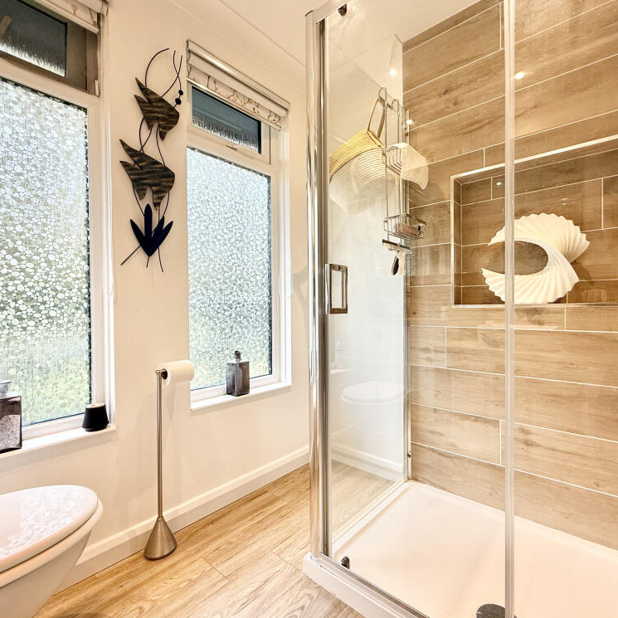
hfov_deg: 83.7
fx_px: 343
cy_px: 312
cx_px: 343
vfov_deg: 84.0
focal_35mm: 17
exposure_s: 1/100
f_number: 2.2
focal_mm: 2.22
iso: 80
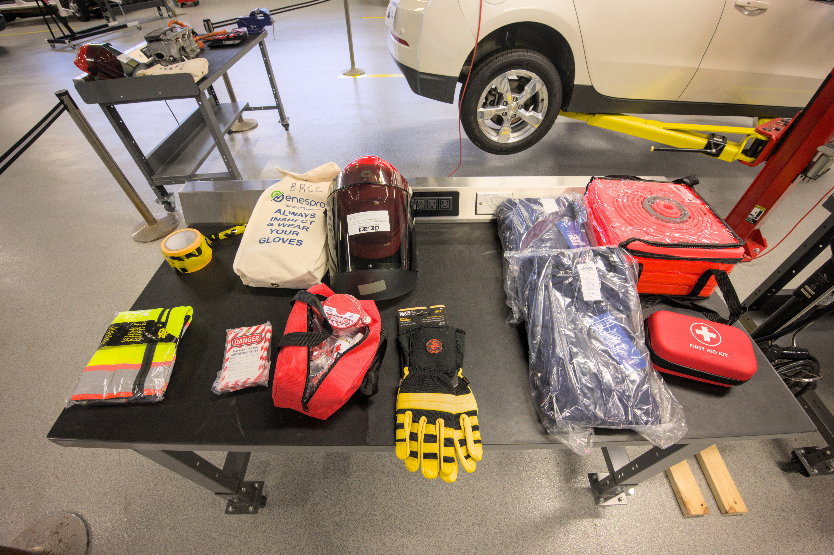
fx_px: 347
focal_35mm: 15
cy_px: 278
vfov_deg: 77.3
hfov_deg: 100.4
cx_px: 417
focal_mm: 15
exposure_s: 1/30
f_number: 8
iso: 640
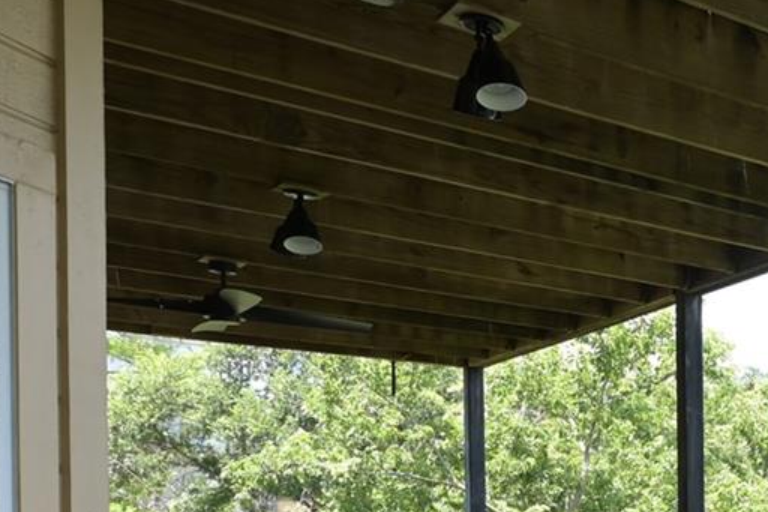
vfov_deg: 22.6
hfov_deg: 25.9
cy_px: 581
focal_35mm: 56
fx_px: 1194
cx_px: 1166
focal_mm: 14
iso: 125
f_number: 8
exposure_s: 1/50
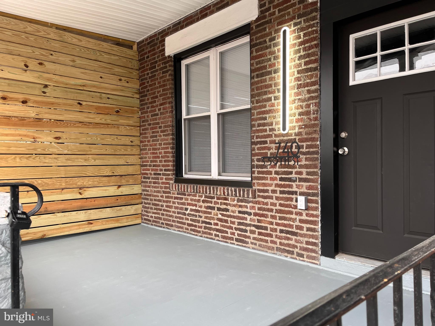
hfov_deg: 67.3
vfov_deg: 53.1
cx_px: 218
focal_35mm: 26
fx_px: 327
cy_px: 163
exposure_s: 1/121
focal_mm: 5.1
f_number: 1.6
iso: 80
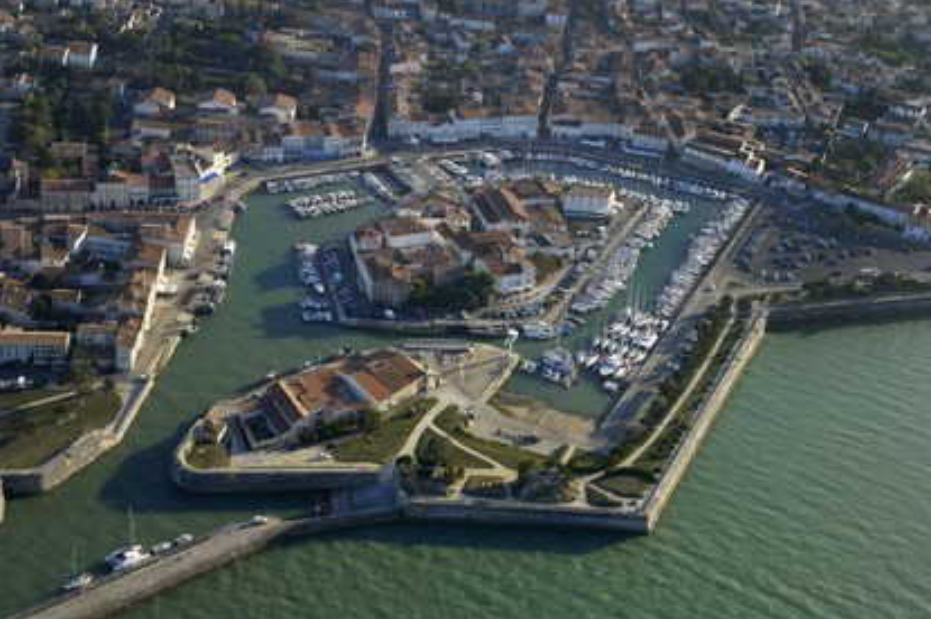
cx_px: 470
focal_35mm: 69
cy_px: 312
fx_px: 1770
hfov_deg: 29.5
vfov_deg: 19.8
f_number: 5
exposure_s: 1/500
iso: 100
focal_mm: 45
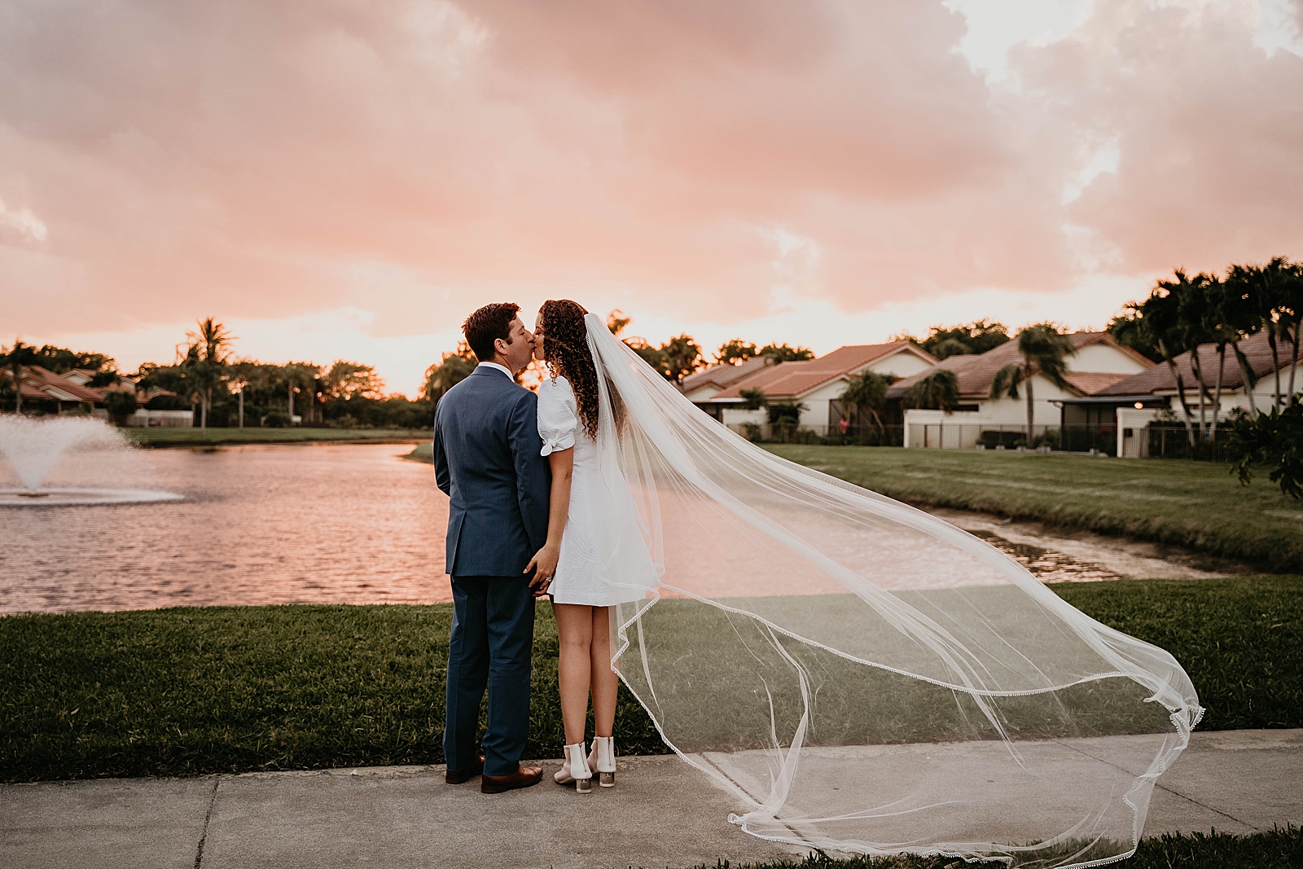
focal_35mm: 39
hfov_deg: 49.5
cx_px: 652
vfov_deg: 34.2
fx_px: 1412
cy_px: 434
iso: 640
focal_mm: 39
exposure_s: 1/400
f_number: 2.8
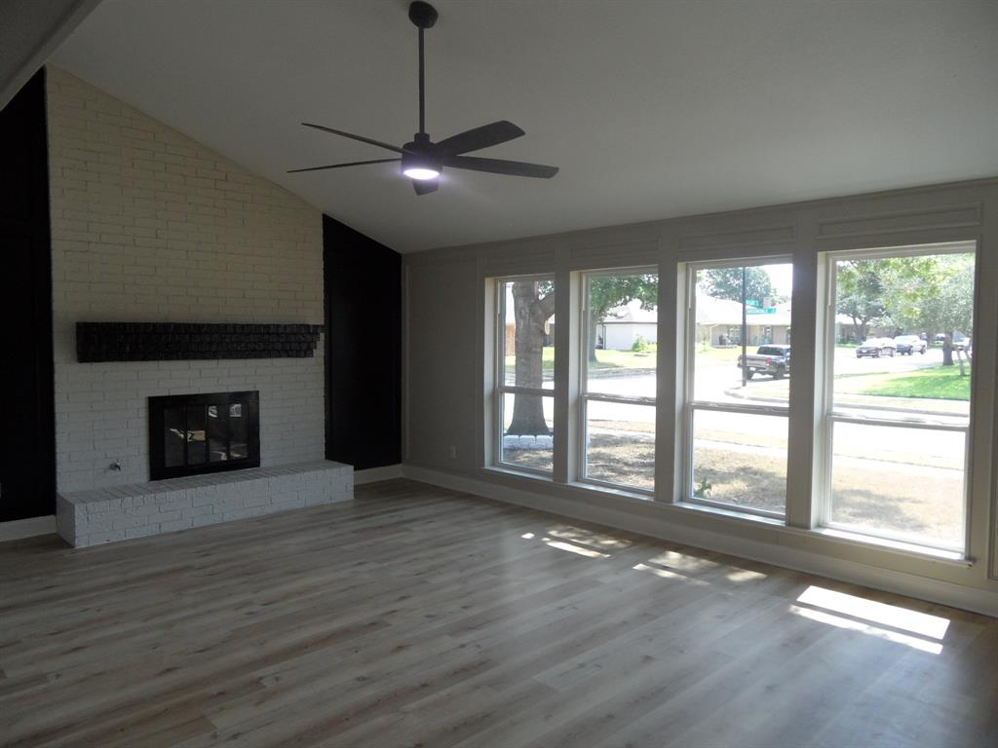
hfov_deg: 71.6
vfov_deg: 56.8
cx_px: 499
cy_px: 374
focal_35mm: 24
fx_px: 692
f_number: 3.2
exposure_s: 1/90
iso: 80
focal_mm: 3.9
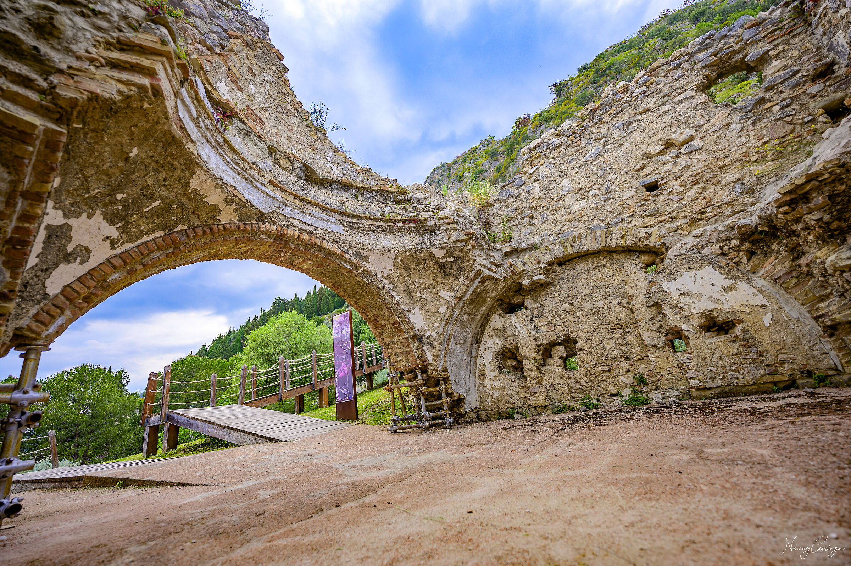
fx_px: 331
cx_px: 426
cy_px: 283
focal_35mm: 14
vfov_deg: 81.1
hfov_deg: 104.3
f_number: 2.8
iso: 125
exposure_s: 1/1000
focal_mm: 14
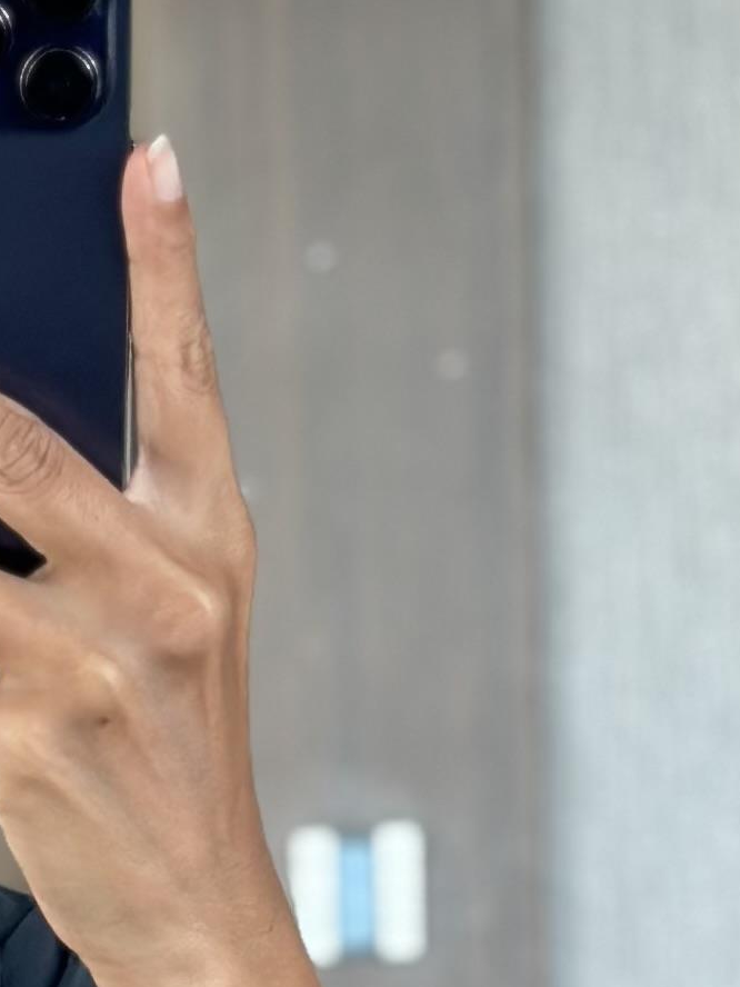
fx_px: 6214
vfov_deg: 8.8
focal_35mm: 218
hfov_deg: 6.6
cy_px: 1652
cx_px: -674
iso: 125
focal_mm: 6.86
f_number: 1.78
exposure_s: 1/60
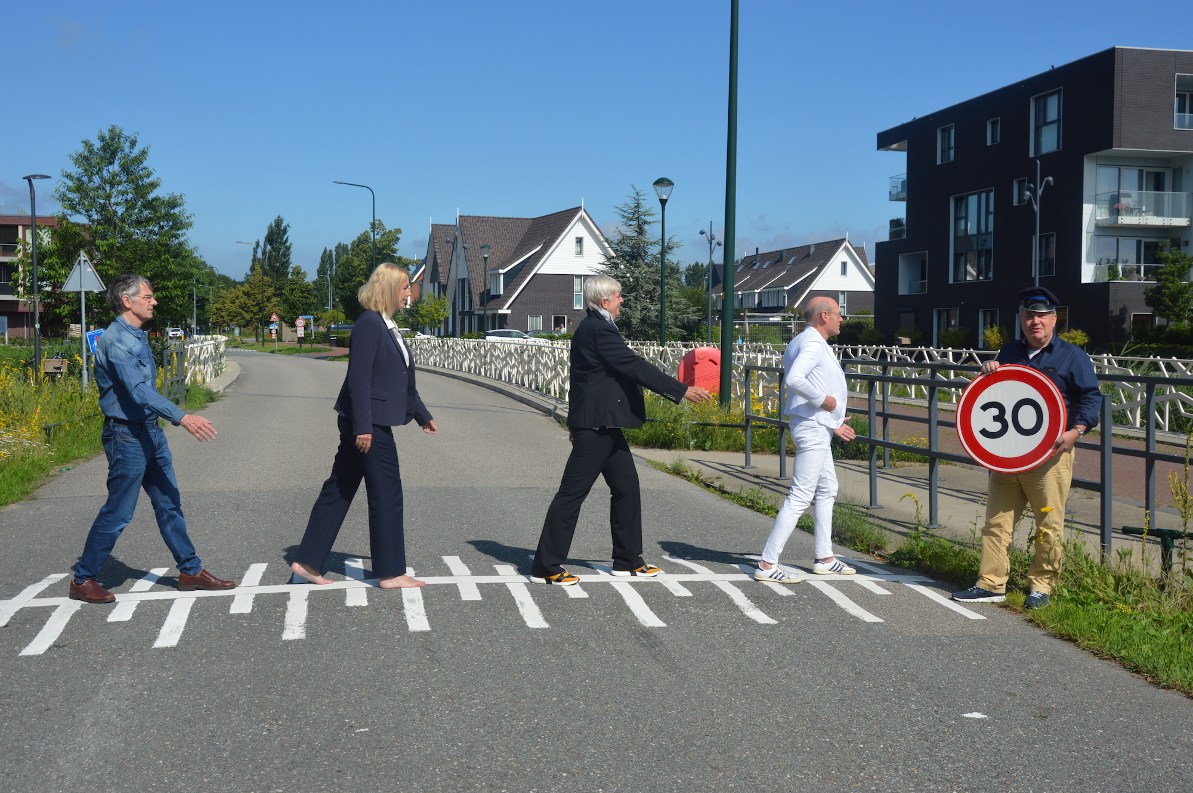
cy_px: 396
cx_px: 596
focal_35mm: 38
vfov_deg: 35.4
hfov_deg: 51.3
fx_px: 1242
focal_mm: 25
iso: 100
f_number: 9
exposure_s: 1/320
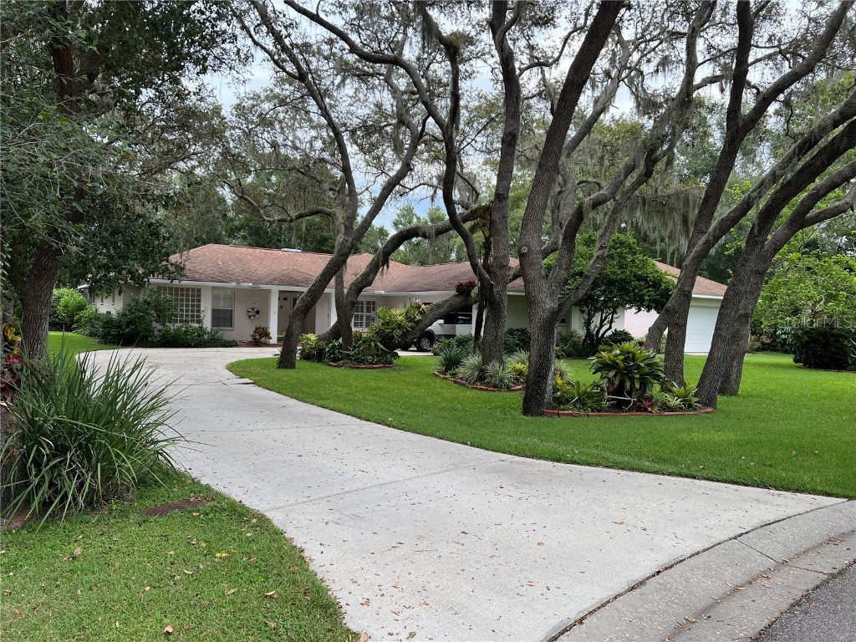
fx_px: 643
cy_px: 321
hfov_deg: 67.3
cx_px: 428
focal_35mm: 26
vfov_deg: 53.1
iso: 50
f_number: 1.5
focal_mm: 5.7
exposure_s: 1/361
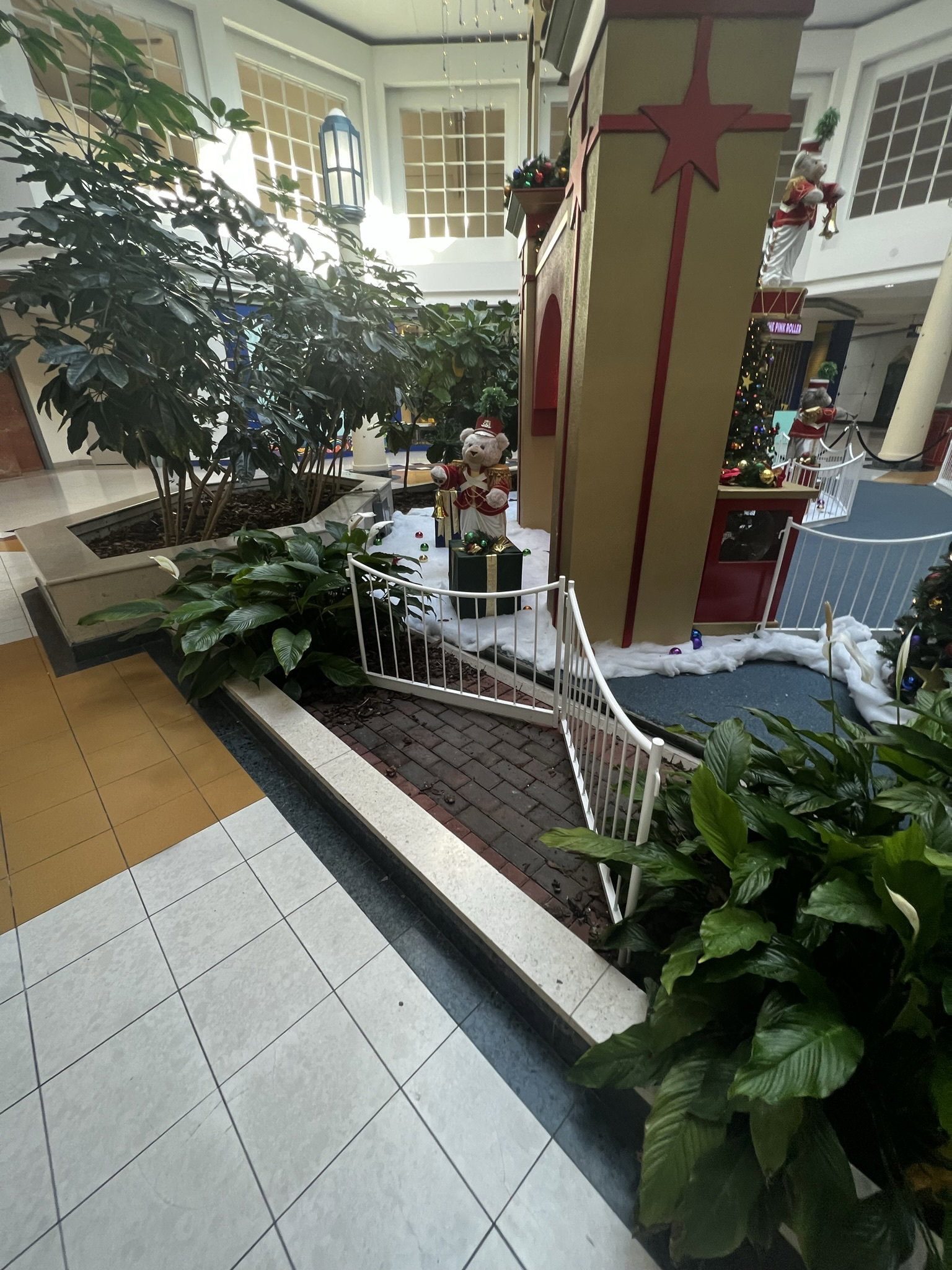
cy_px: 635
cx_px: 476
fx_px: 477
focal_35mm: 13
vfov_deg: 106.2
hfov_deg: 89.9
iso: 160
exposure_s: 1/120
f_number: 1.8
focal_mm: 1.57
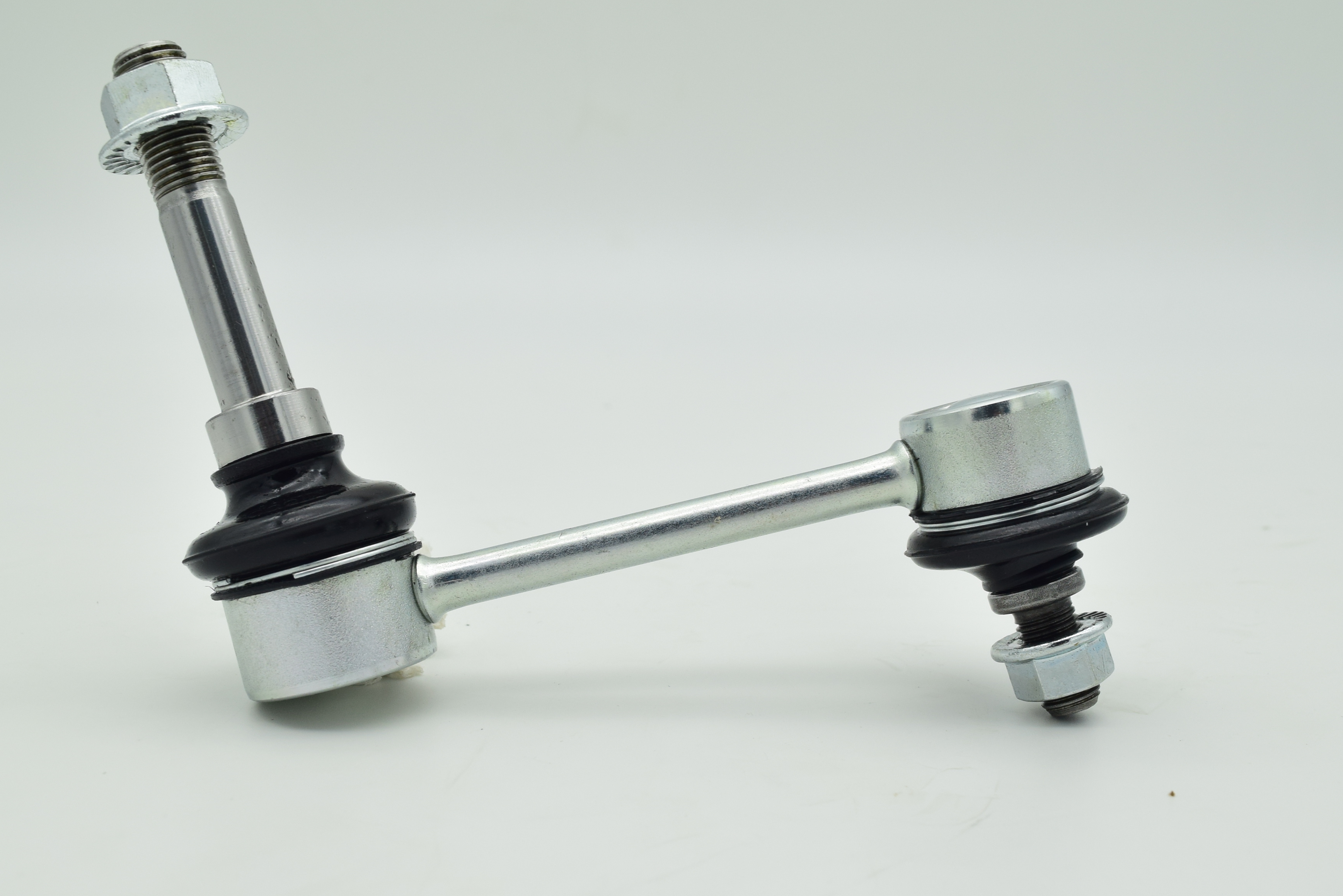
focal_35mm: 45
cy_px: 489
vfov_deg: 30.1
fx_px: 1666
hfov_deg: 43.9
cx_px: 650
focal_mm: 23
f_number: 8
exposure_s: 1/200
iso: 320
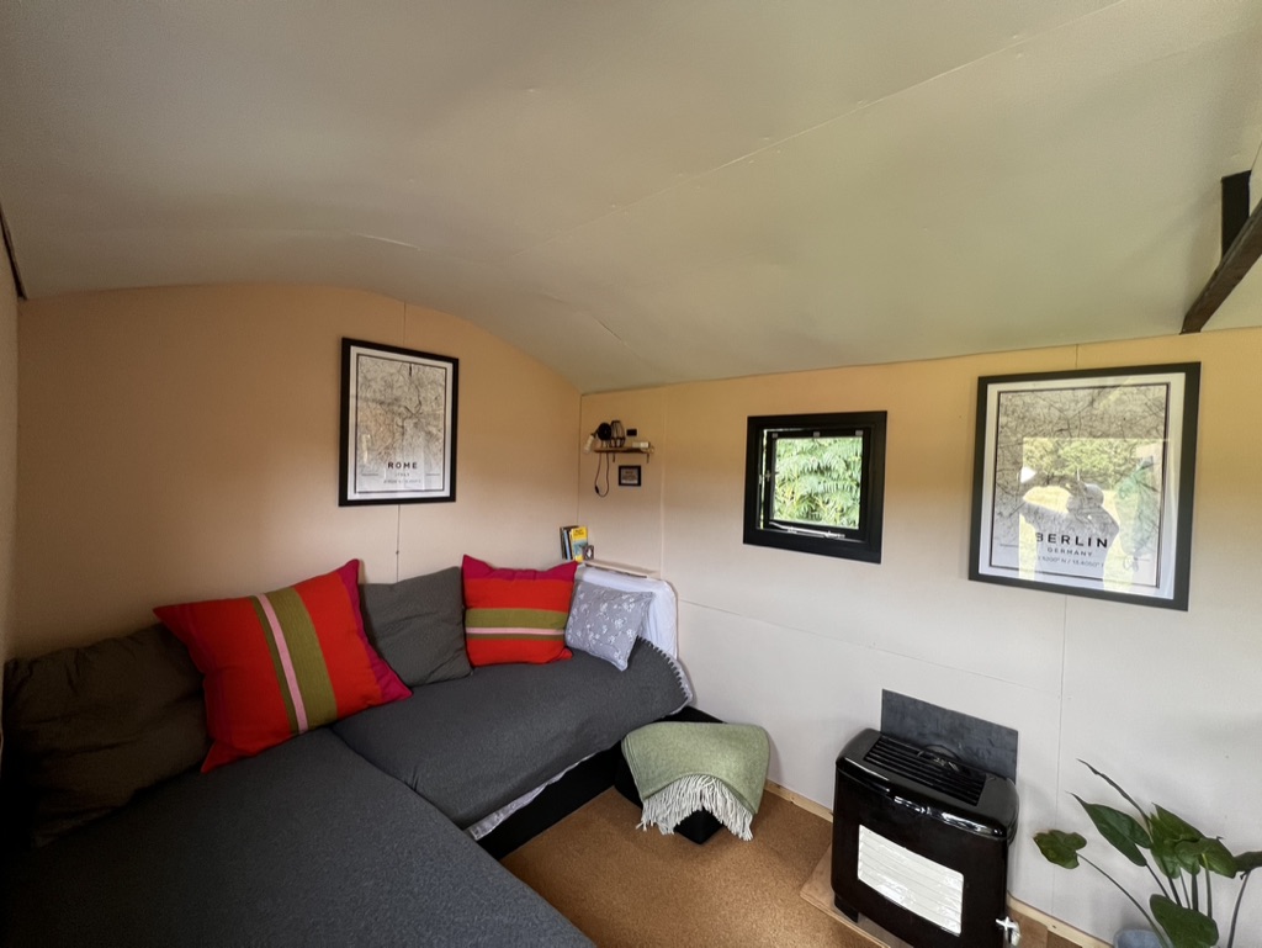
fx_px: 474
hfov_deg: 106.2
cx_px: 631
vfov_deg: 90.0
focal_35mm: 13
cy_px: 474
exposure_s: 1/99
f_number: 1.8
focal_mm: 1.57
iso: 160
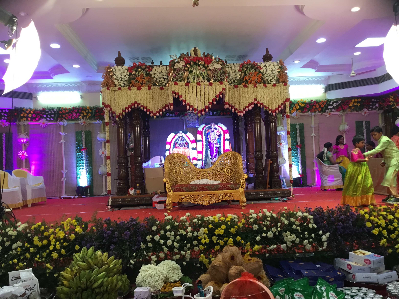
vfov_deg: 45.4
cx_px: 200
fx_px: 357
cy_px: 150
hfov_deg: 58.4
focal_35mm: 31
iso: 40
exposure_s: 1/33
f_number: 2.4
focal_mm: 3.3
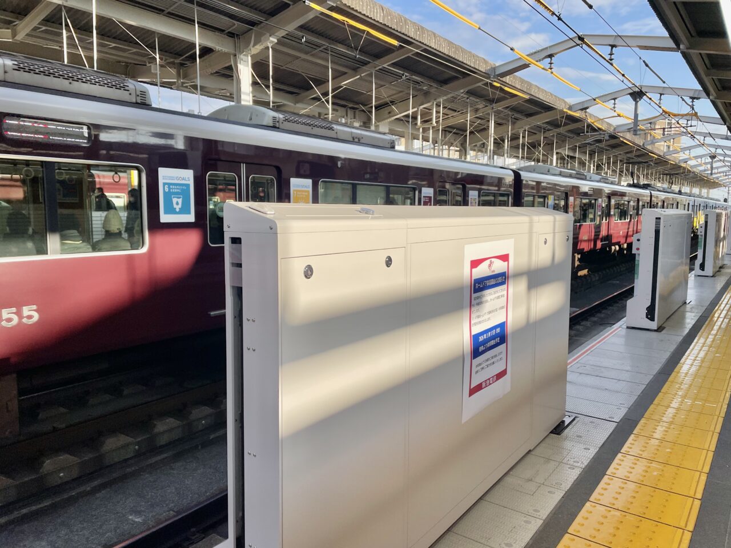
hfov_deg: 67.3
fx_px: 549
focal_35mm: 26
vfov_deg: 53.1
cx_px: 366
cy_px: 274
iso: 32
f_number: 1.6
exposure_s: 1/1595
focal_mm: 4.2
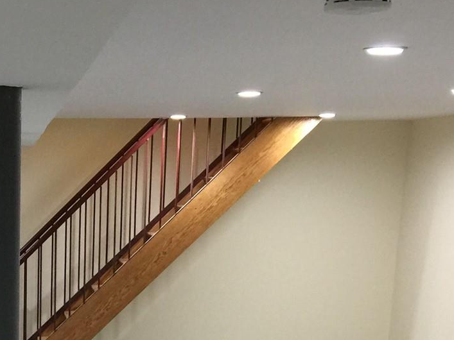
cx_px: -37
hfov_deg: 22.1
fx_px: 1102
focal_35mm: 84
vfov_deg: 16.6
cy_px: 443
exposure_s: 1/15
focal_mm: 4.15
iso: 64
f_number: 2.2
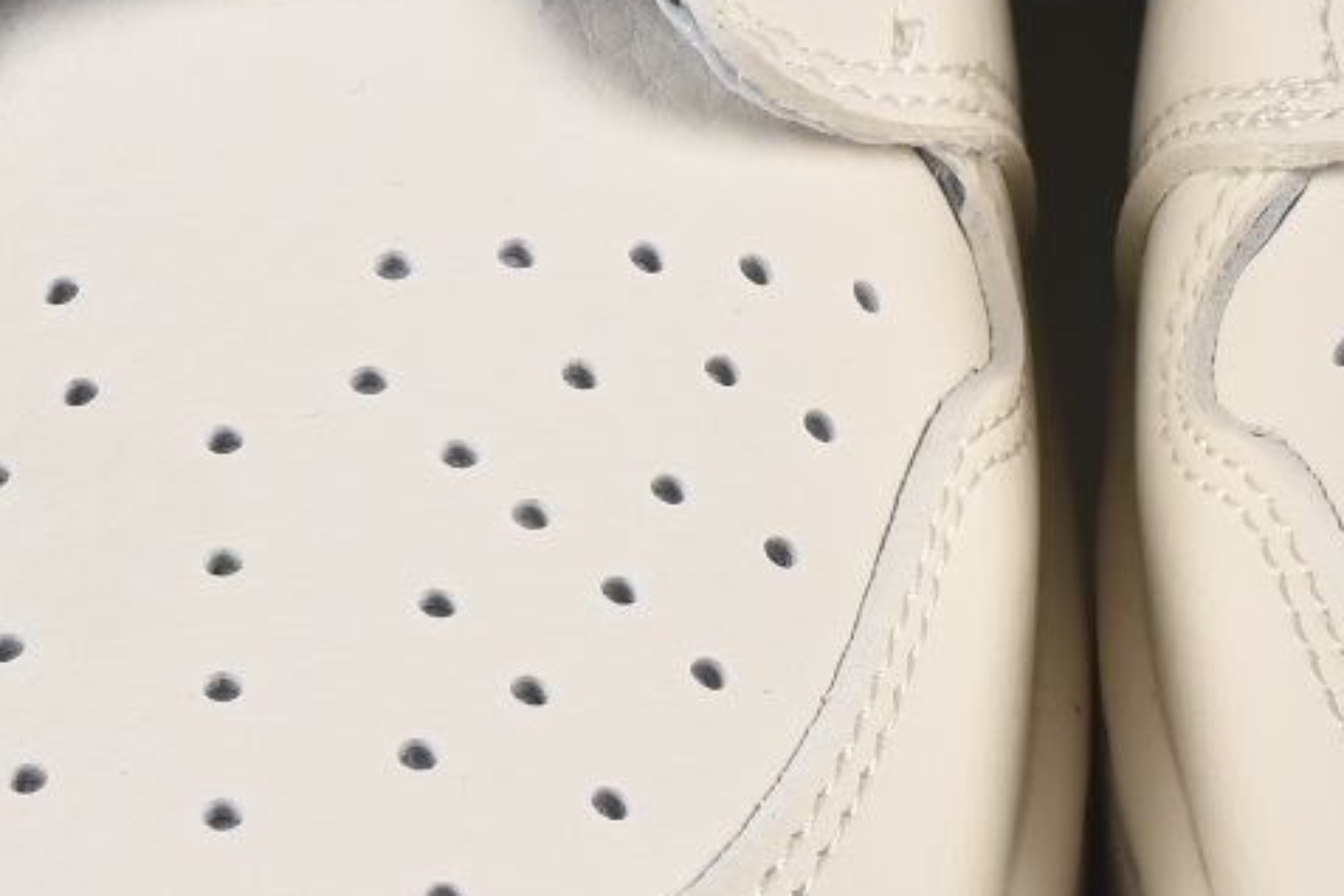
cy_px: 99
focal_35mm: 438
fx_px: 16351
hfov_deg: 4.7
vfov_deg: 3.1
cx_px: 1034
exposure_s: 1/100
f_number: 8
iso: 160
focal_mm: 50
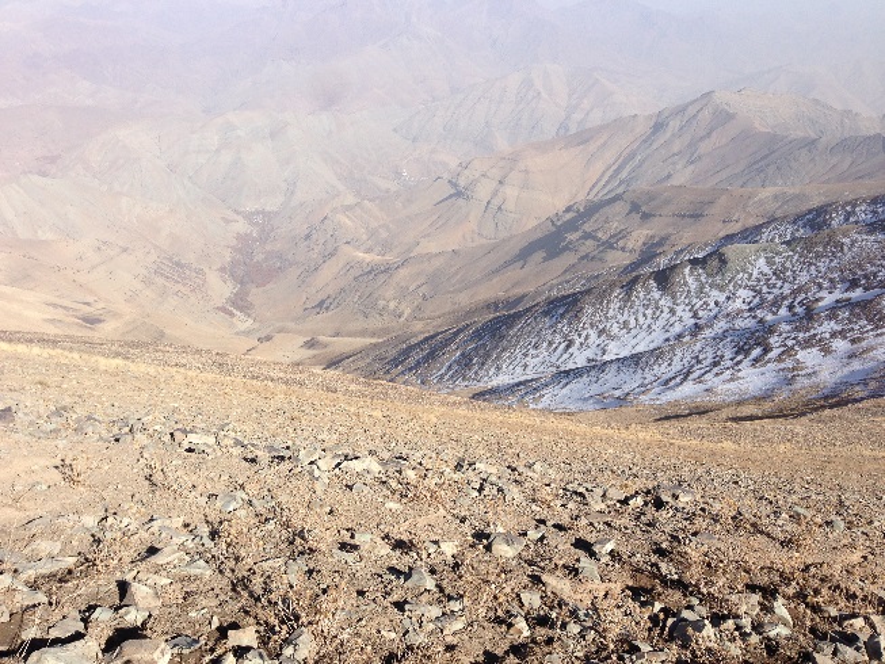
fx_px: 844
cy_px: 332
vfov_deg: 43.0
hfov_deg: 55.3
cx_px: 442
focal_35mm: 33
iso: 50
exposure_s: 1/1595
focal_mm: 4.12
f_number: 2.4
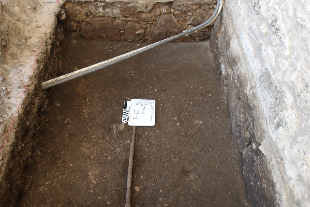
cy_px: 111
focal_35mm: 29
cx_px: 150
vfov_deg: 44.9
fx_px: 250
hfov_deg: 63.6
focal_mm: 4.9
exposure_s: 1/60
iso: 206
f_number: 3
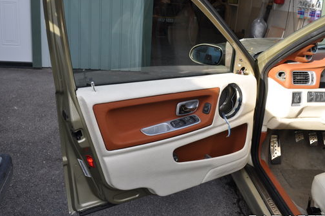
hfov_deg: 50.7
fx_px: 343
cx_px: 150
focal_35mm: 38
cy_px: 88
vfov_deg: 34.9
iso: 200
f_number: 7.1
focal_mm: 20
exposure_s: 1/200
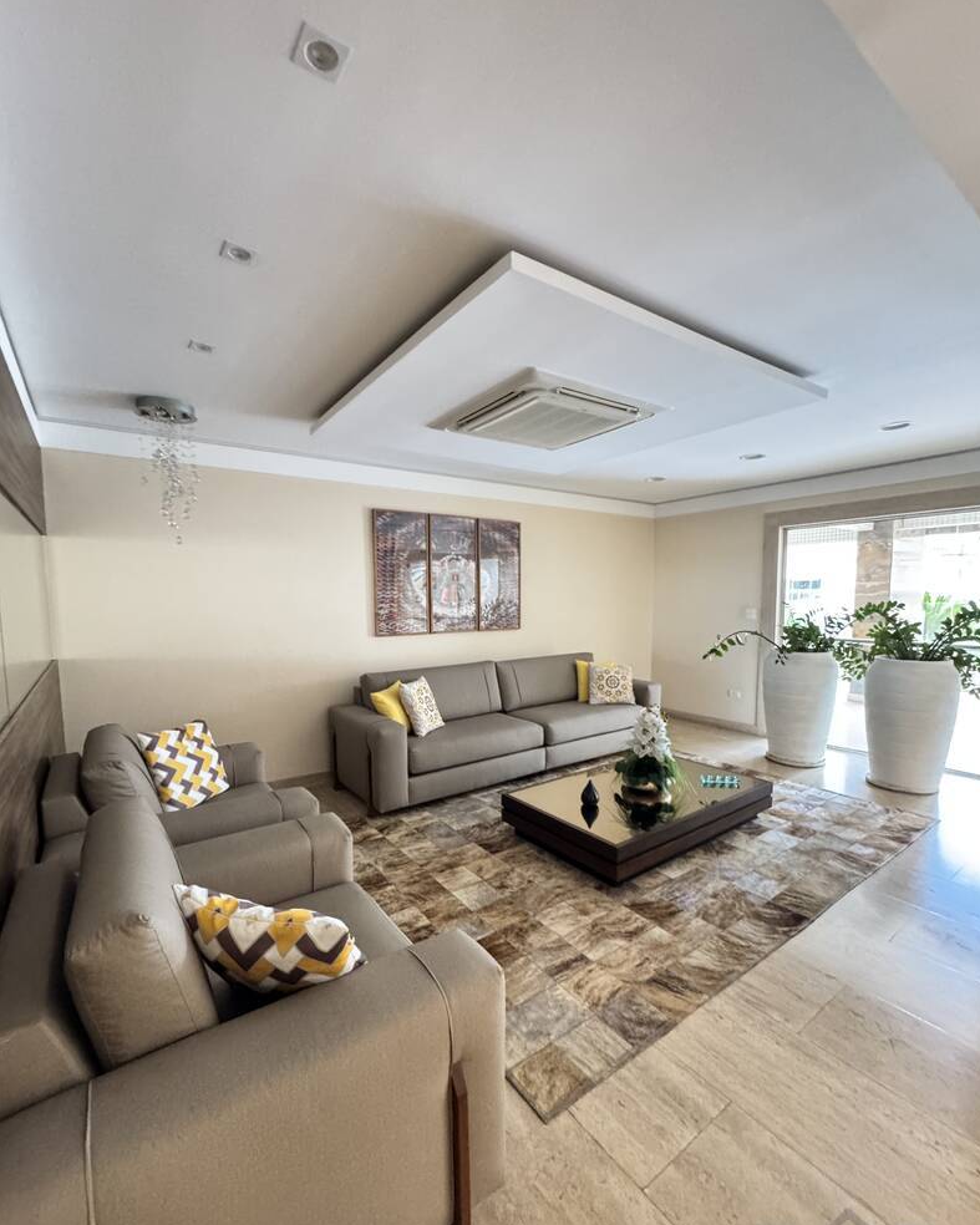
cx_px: 483
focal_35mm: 15
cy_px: 647
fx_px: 544
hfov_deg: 84.0
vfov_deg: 96.7
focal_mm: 2.22
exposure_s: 1/40
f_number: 2.2
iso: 1000
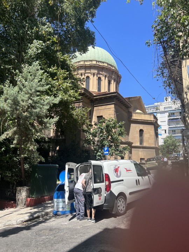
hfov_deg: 53.1
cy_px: 126
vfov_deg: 67.3
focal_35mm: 26
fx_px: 189
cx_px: 94
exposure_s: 1/2513
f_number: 1.5
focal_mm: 5.7
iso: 50
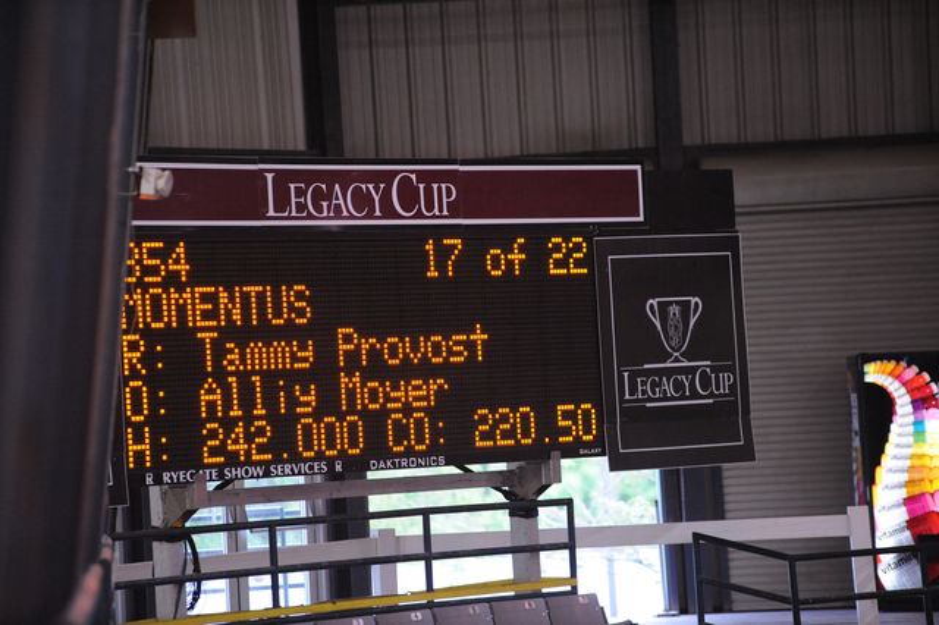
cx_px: 470
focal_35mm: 200
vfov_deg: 6.9
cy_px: 312
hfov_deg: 10.3
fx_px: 5214
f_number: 2.8
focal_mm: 200
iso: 5000
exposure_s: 1/400
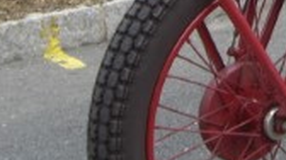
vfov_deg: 7.4
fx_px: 1197
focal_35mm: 158
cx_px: 381
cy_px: -148
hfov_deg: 13.1
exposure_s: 1/100
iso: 64
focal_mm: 6.2
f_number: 2.7
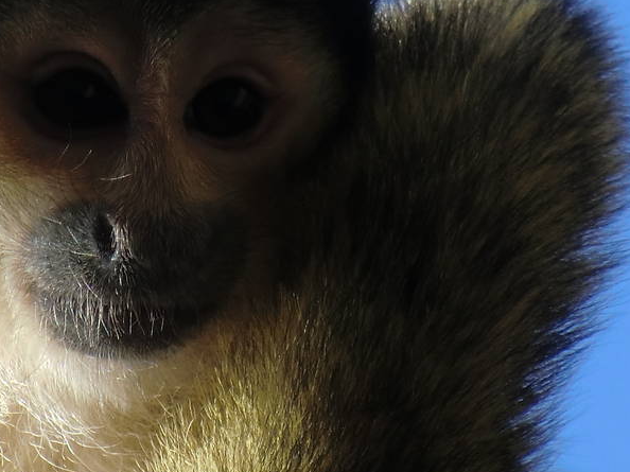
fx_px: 11770
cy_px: 182
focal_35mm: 647
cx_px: 251
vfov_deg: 2.3
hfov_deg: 3.1
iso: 80
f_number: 5.7
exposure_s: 1/250
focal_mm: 43
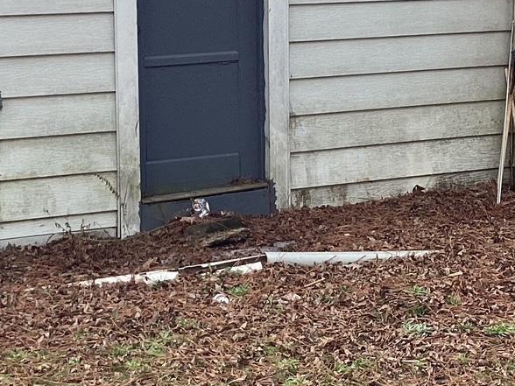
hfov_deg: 22.7
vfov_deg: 16.9
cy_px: 27
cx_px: 231
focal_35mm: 86
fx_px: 1279
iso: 25
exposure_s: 1/347
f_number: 2.4
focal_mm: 3.3
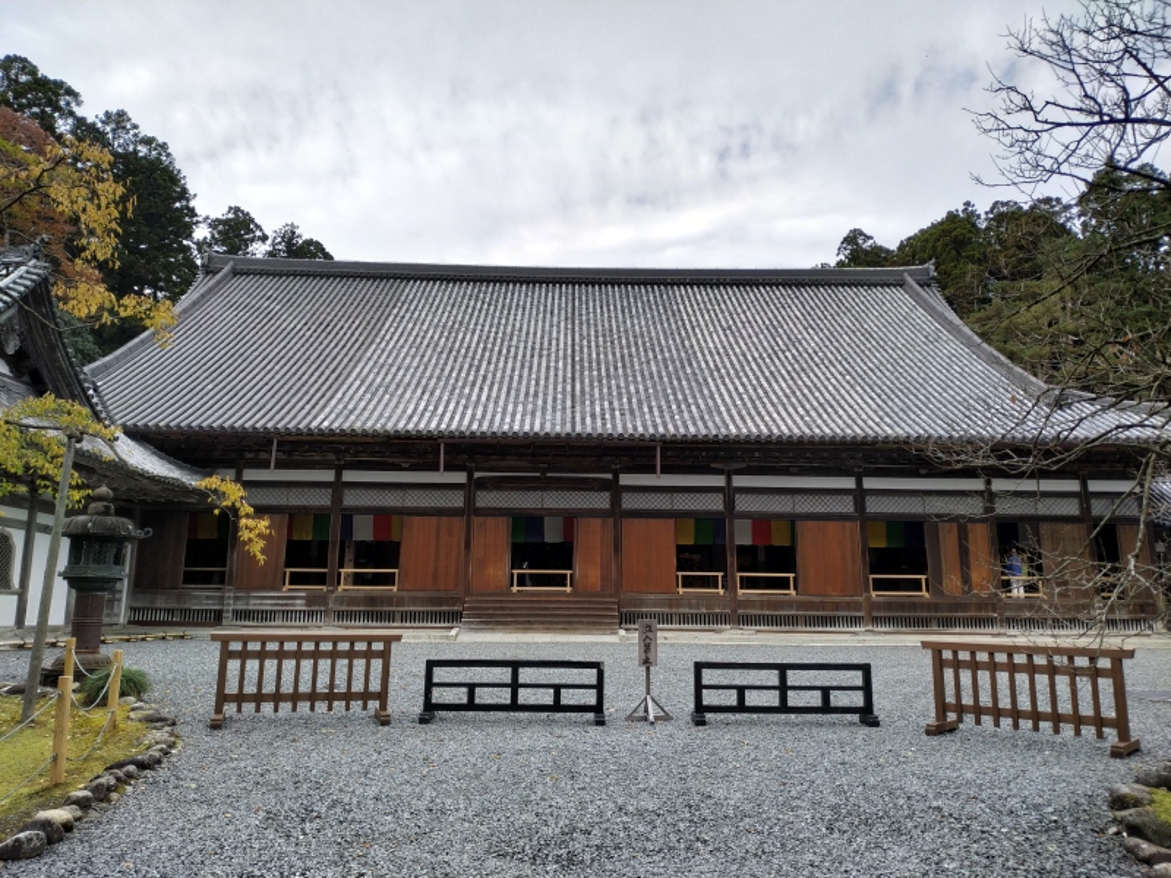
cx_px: 586
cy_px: 439
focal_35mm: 24
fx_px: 812
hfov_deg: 71.6
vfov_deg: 56.8
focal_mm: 3.94
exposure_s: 1/2298
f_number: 1.9
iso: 250
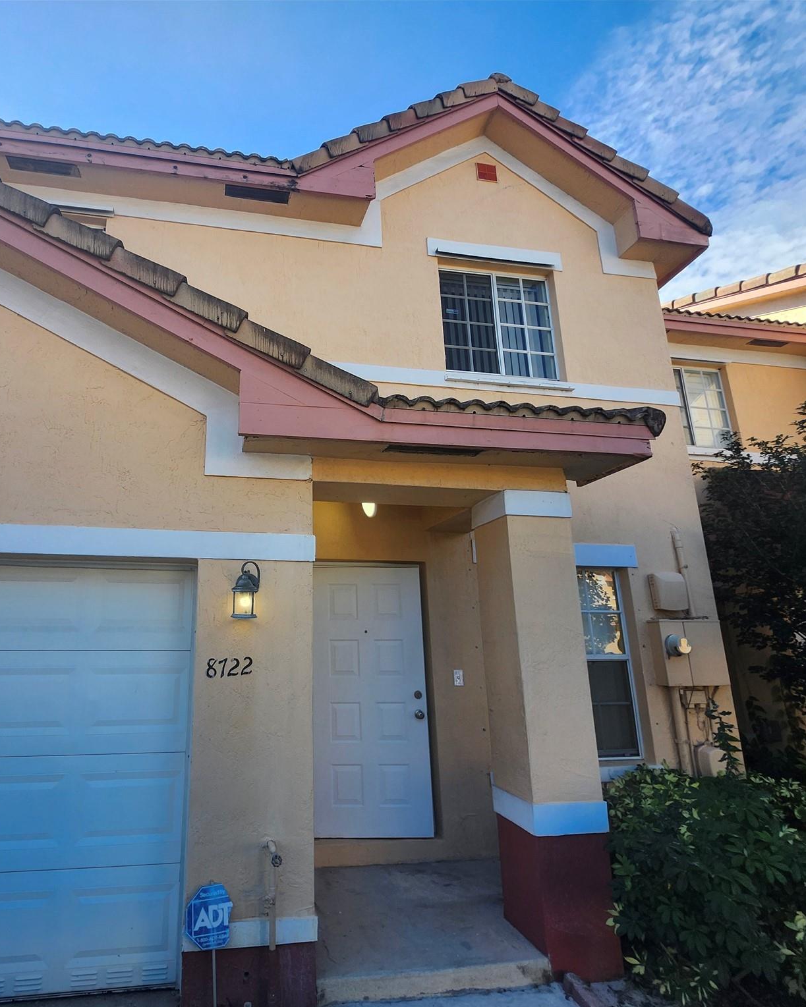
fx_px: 507
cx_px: 296
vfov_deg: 89.6
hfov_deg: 75.4
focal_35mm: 17
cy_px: 505
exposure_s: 1/617
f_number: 2.2
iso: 40
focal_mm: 1.74
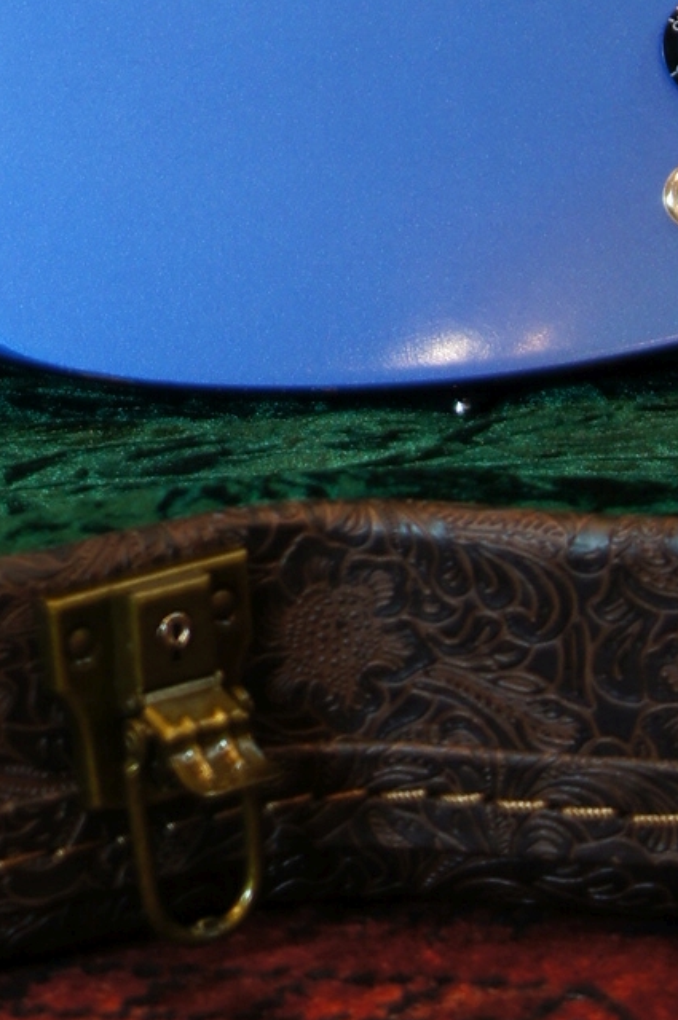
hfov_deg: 5.1
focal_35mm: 268
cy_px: -561
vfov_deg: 7.5
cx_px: 258
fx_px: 7591
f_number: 4.5
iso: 100
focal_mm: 50
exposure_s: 1/8
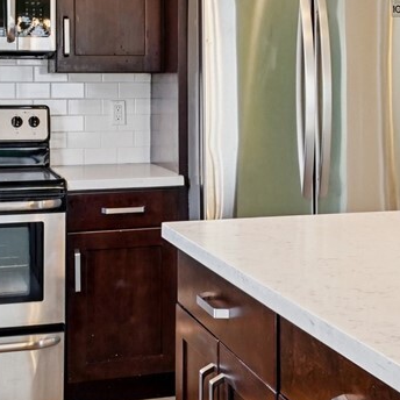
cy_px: 98
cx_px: 263
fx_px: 876
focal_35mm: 67
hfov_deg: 25.6
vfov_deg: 25.4
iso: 1600
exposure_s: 1/15
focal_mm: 16
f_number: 8
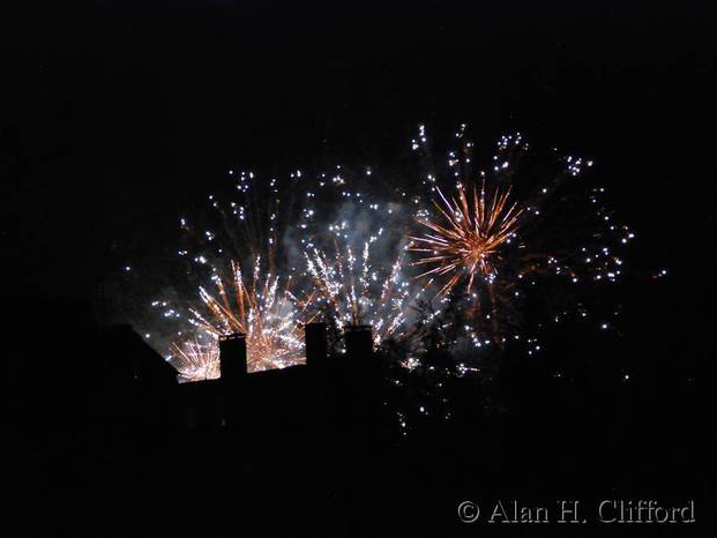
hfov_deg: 12.8
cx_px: 323
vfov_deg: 9.6
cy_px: 269
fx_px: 3202
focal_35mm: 155
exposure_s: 1/8
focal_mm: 95
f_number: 5.3
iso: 1600
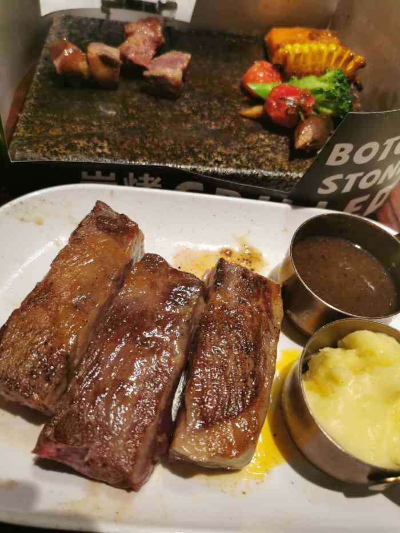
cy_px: 266
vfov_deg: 65.3
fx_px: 416
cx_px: 200
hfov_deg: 51.4
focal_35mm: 27
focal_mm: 5.58
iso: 160
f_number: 1.8
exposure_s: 1/100
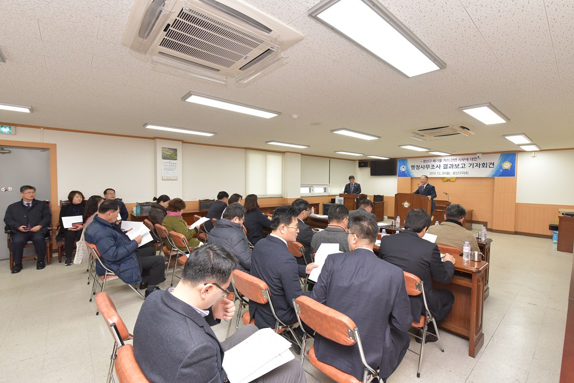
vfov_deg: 73.8
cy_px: 192
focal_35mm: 16
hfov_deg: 96.7
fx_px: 255
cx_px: 287
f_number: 8
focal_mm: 16
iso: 2200
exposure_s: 1/60
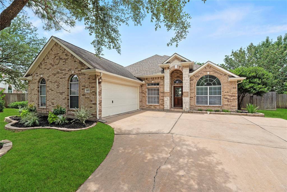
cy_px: 96
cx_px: 144
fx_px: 120
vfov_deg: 77.3
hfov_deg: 100.4
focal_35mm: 15
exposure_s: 1/250
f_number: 8
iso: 100
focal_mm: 15
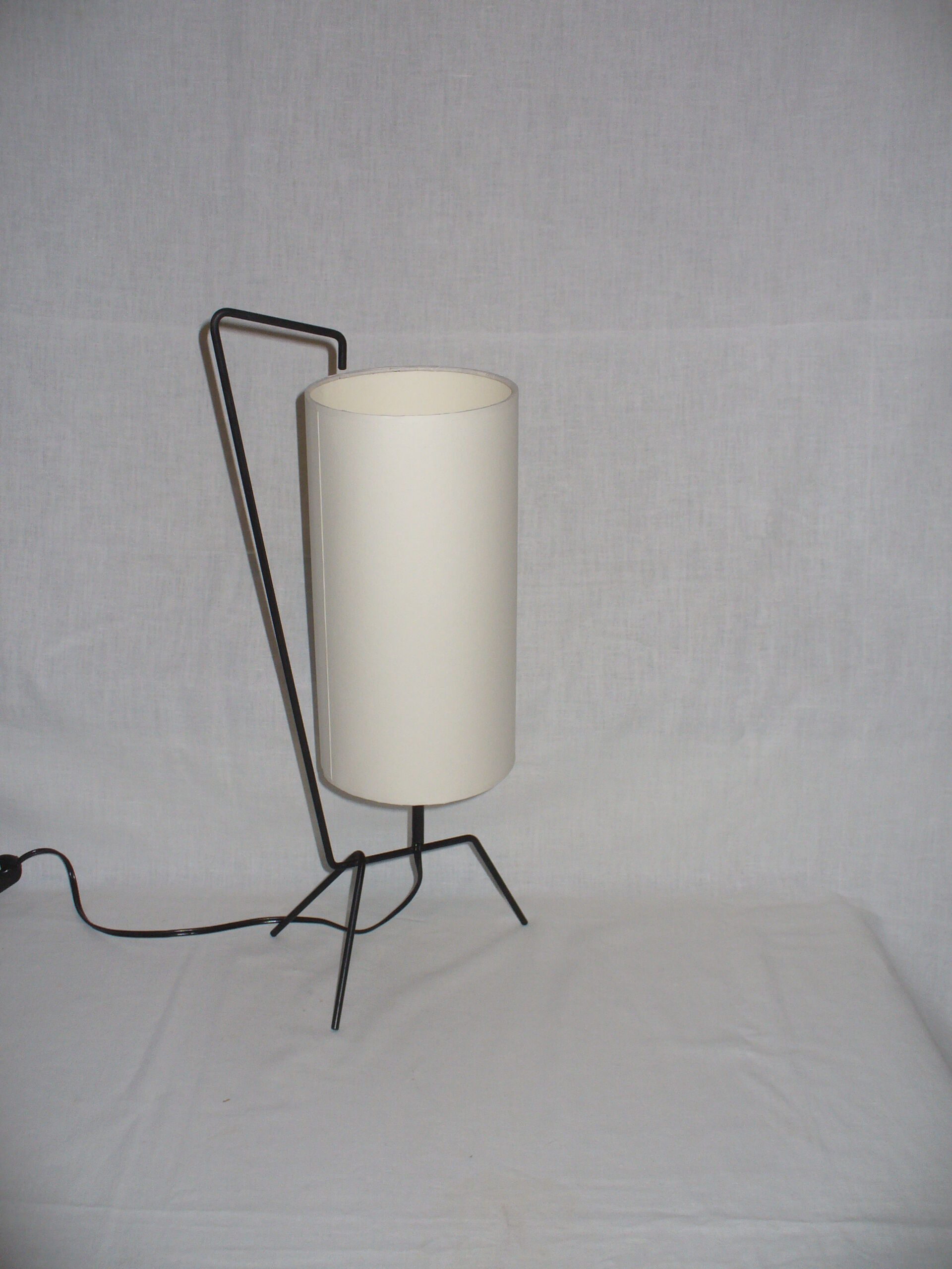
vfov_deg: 50.1
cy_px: 634
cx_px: 476
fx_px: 1357
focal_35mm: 37
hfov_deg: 38.7
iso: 100
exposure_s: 1/30
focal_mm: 6.1
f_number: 2.8
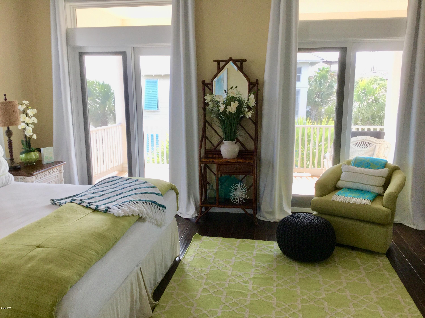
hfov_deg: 58.4
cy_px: 159
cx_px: 212
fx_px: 381
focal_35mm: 31
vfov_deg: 45.4
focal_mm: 3.3
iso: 32
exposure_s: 1/120
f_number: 2.4
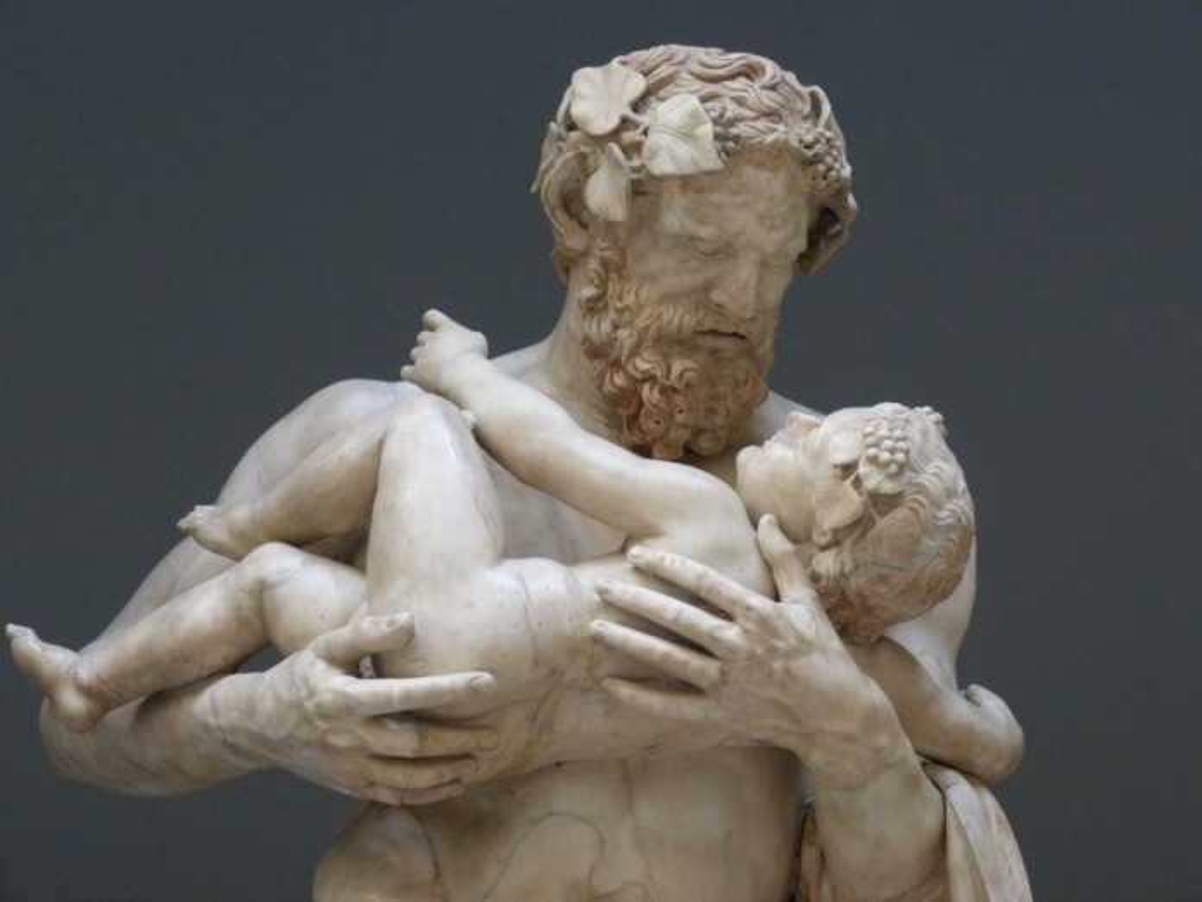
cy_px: 451
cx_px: 601
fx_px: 3854
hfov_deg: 17.7
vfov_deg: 13.3
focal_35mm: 111
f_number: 3.5
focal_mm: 20.1
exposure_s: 1/30
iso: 400
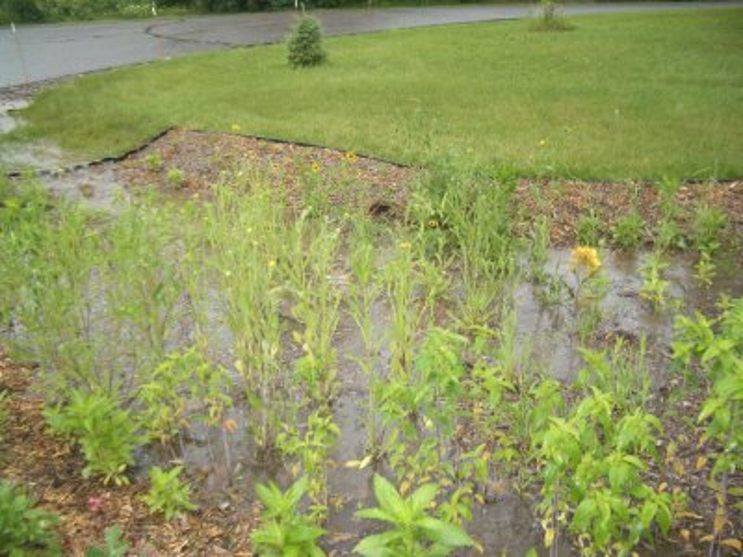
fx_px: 751
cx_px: 372
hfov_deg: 52.6
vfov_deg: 40.7
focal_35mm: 35
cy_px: 278
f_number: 2.6
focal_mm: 5.8
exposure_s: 1/125
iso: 100
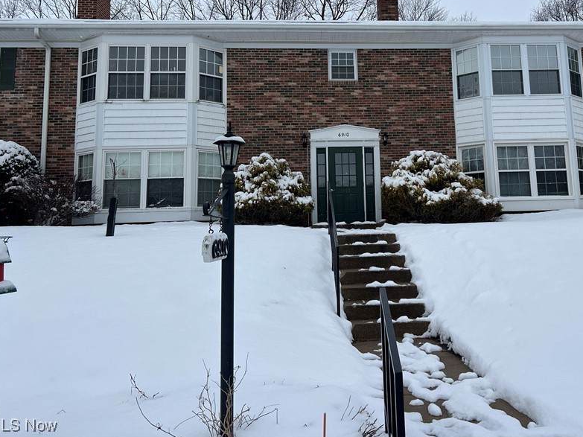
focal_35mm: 34
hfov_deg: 53.4
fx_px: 573
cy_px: 156
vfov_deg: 41.4
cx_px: 364
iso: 50
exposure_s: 1/2045
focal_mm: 5.7
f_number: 1.5
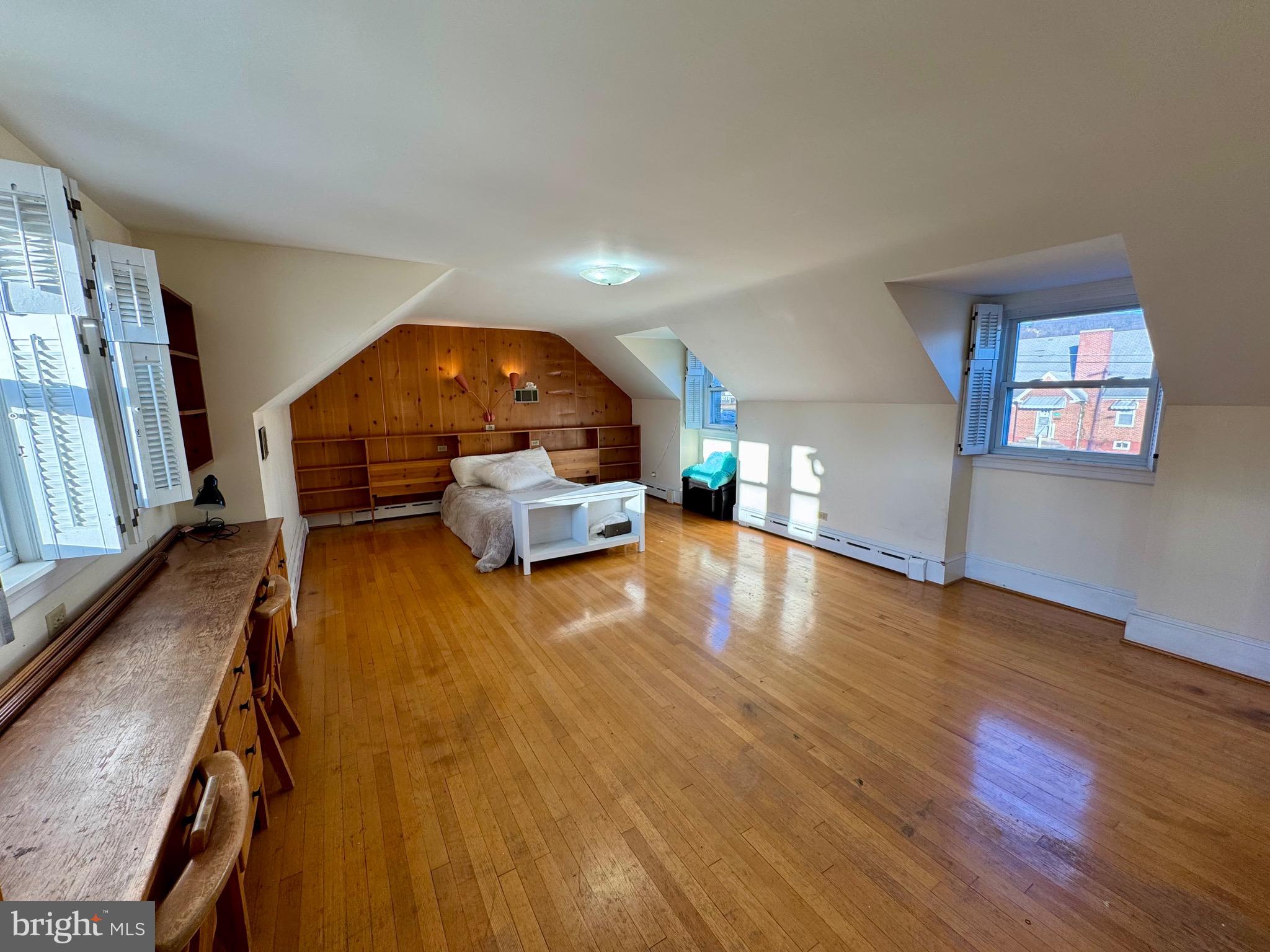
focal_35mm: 14
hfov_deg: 102.1
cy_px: 476
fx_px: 514
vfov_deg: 85.7
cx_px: 635
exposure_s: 1/120
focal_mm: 2.22
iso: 50
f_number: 2.2
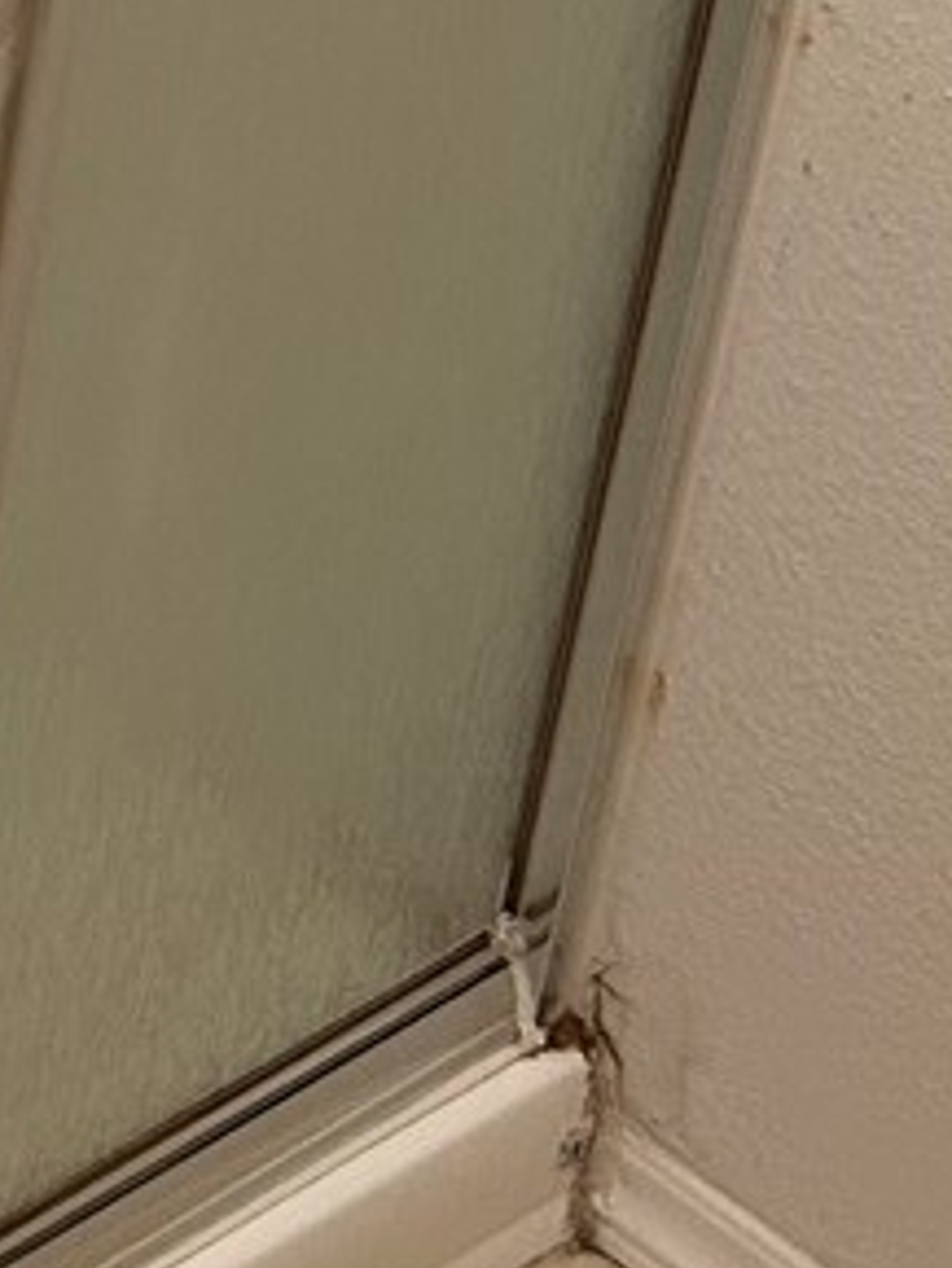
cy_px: -987
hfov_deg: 9.2
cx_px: -1347
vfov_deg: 12.5
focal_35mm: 144
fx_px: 5276
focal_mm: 5.7
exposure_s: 1/60
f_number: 1.5
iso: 125
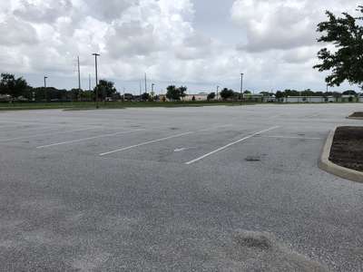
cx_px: 182
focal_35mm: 28
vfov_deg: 49.7
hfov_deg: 63.4
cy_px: 136
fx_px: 294
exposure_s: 1/4367
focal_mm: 4
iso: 25
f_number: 1.8
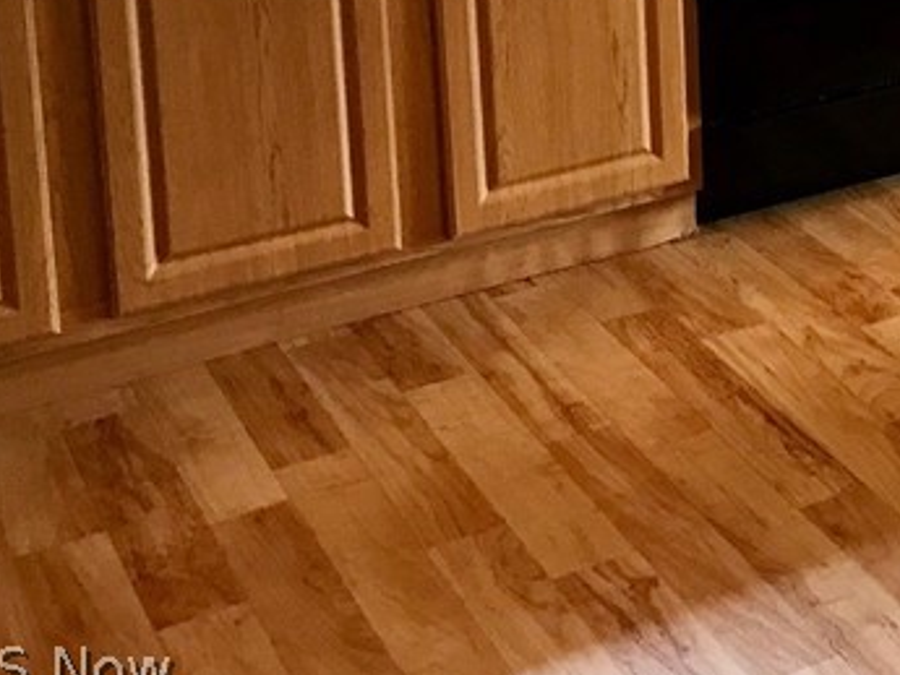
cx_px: 1237
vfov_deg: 16.5
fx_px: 2159
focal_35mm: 83
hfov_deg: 20.9
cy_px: -289
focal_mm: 3.99
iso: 40
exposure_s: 1/17
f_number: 1.8
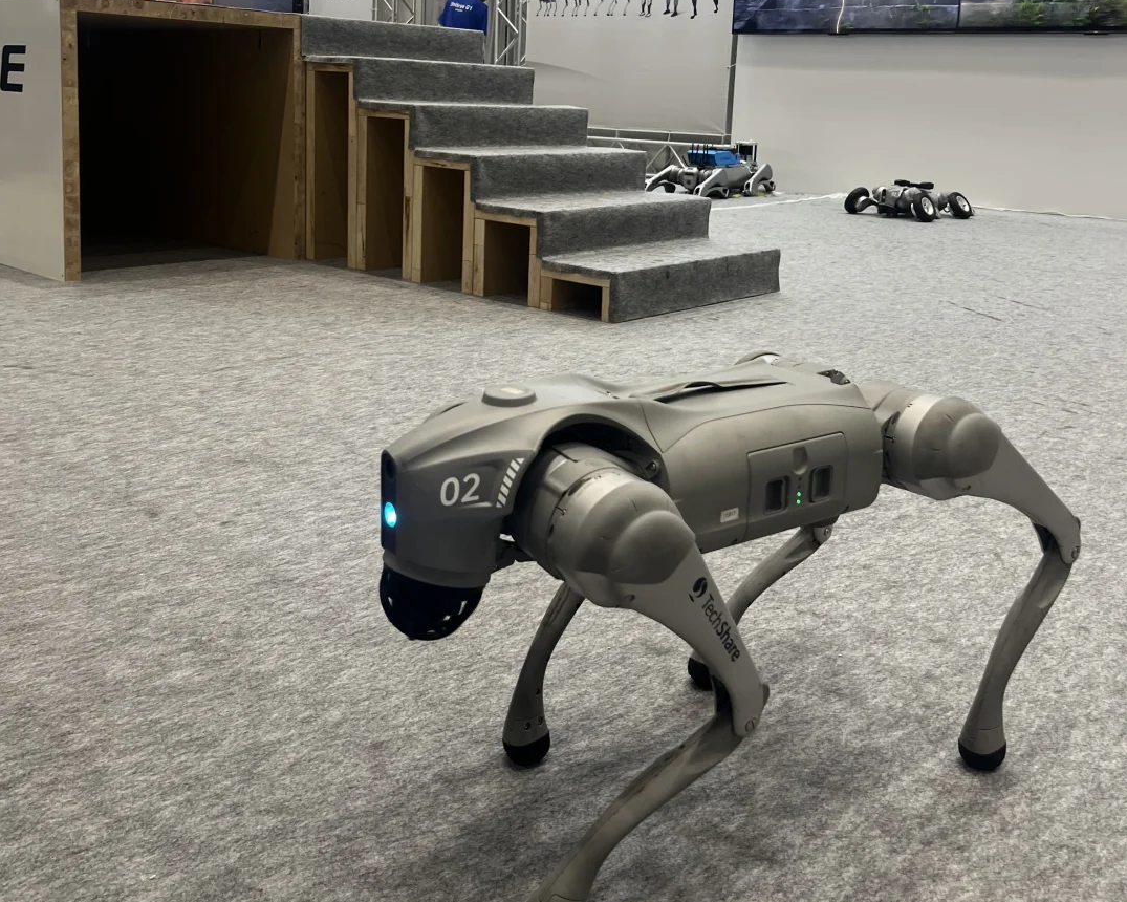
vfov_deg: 42.4
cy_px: 255
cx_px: 565
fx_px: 1134
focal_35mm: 34
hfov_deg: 52.8
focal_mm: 5.1
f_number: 1.6
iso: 50
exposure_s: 1/100
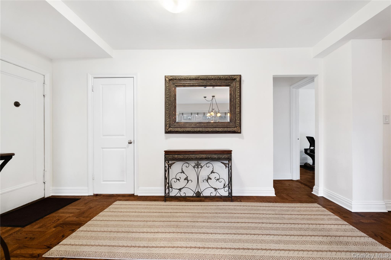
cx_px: 196
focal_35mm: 15
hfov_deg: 100.4
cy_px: 130
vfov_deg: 77.3
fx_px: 163
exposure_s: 1/1.25
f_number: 6.4
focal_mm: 10
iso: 320
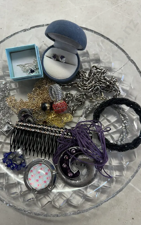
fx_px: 160
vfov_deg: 70.4
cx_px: 66
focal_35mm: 26
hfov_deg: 47.6
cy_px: 112
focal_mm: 6.86
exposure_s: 1/100
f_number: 1.78
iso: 160
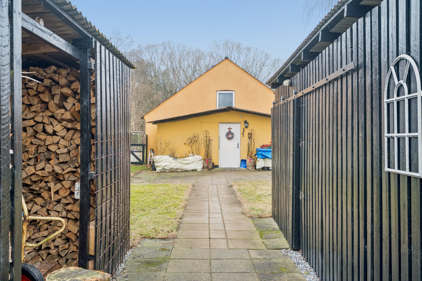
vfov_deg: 37.9
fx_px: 410
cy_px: 140
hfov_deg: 54.4
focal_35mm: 35
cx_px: 211
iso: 400
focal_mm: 35
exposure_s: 1/160
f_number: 4
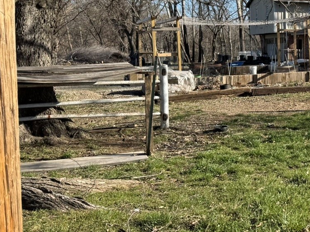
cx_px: 400
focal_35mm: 62
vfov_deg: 23.4
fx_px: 555
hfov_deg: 26.6
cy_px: 53
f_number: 1.78
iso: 80
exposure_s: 1/2710
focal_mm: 6.76
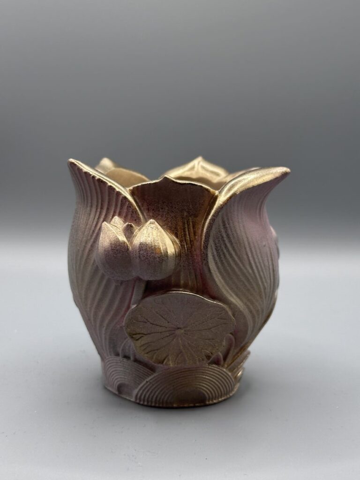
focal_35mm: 48
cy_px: 240
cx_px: 180
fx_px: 666
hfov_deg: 30.3
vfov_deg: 39.7
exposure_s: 1/147
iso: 50
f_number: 1.78
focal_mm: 6.86
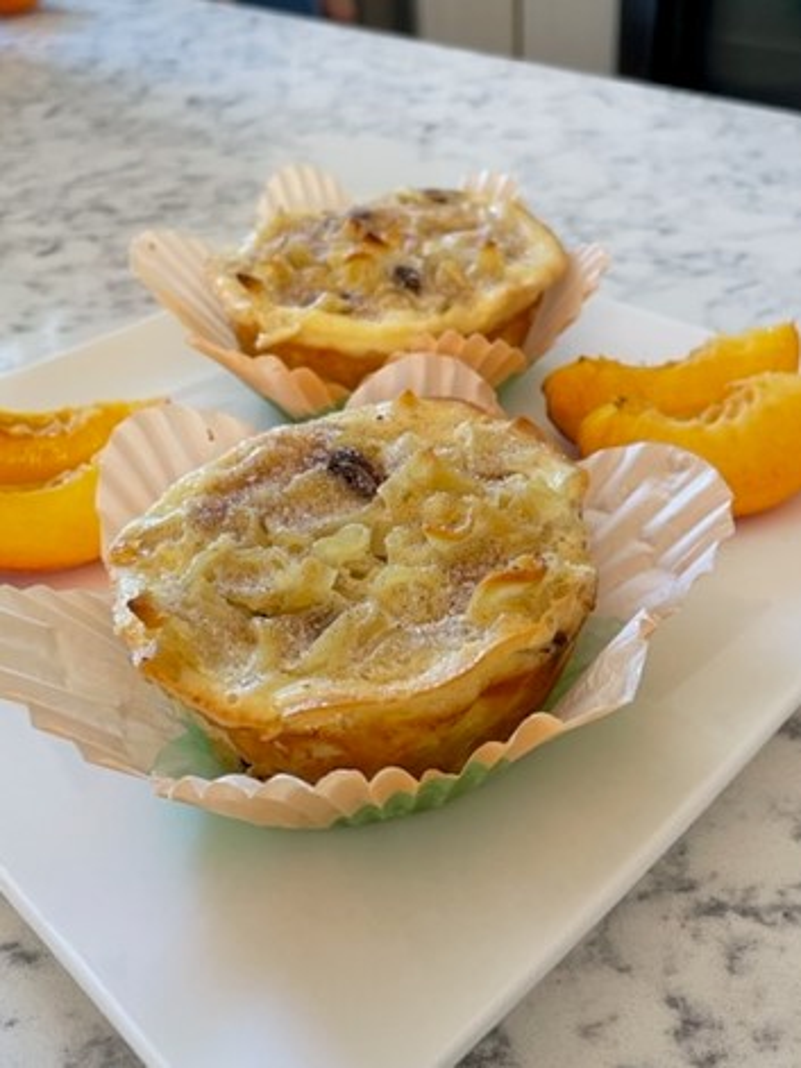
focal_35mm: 26
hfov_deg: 53.0
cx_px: 400
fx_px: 803
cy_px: 534
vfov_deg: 67.3
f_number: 1.6
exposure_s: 1/67
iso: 125
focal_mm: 4.2
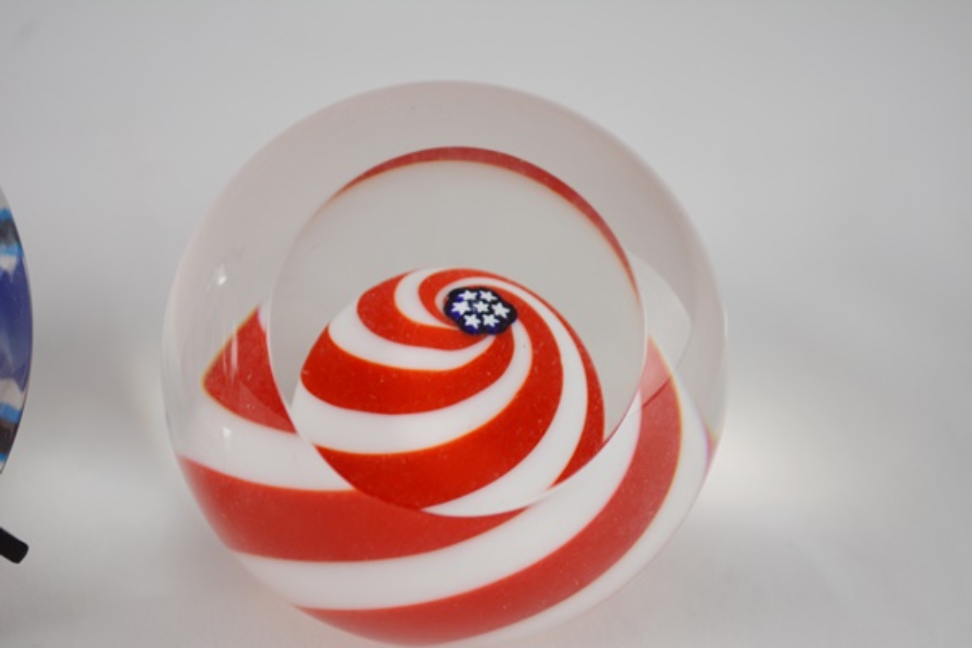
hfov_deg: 28.1
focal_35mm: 72
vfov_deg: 18.9
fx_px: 1944
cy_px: 324
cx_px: 486
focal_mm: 48
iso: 280
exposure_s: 1/125
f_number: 5.6
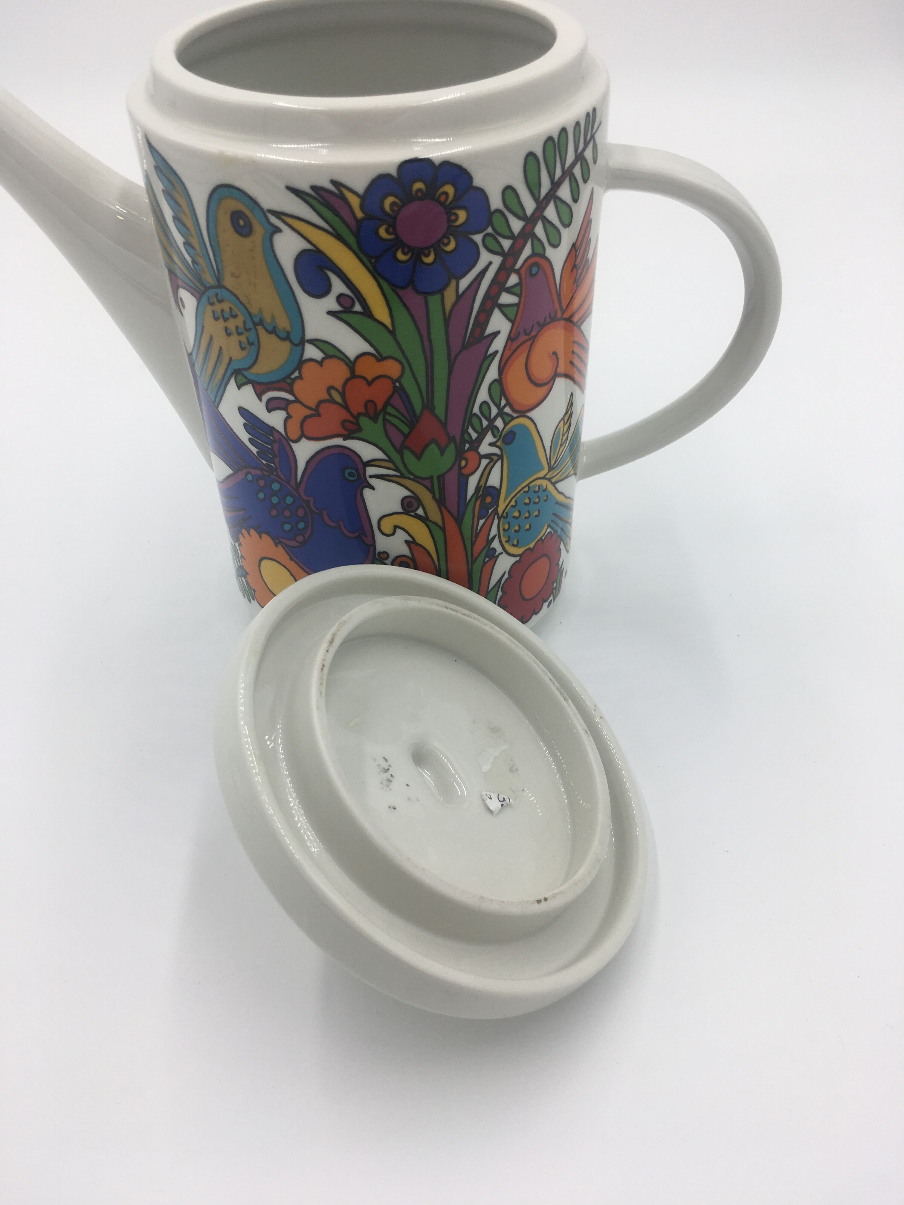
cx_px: 452
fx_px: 1010
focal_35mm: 29
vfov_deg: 61.7
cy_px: 602
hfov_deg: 48.2
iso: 25
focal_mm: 4.15
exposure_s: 1/169
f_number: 2.2
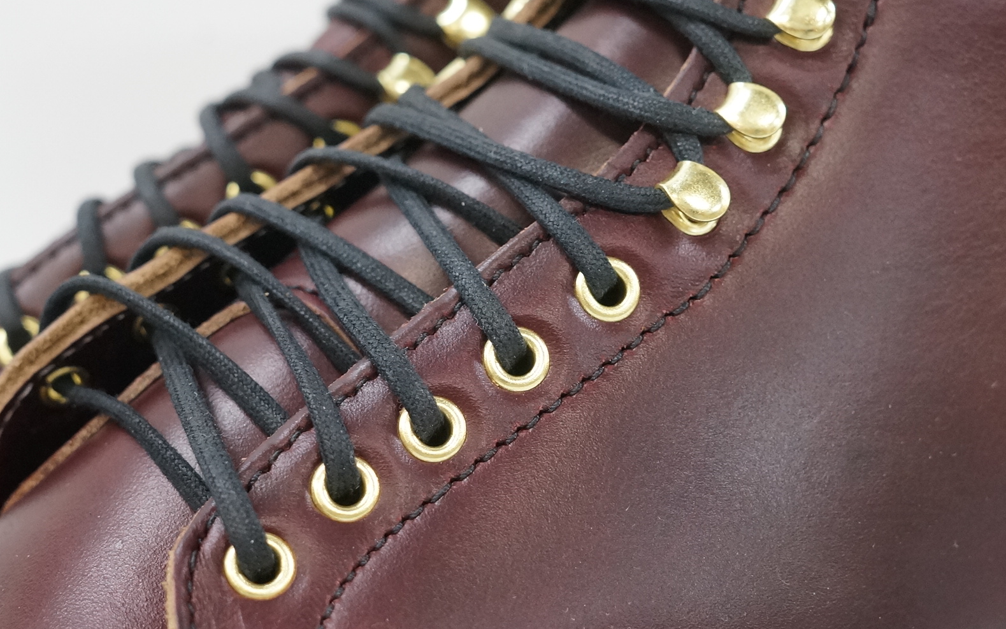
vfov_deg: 18.3
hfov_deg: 29.0
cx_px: 561
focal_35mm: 71
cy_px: 194
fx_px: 1947
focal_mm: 30
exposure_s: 1/60
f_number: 4.5
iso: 1600
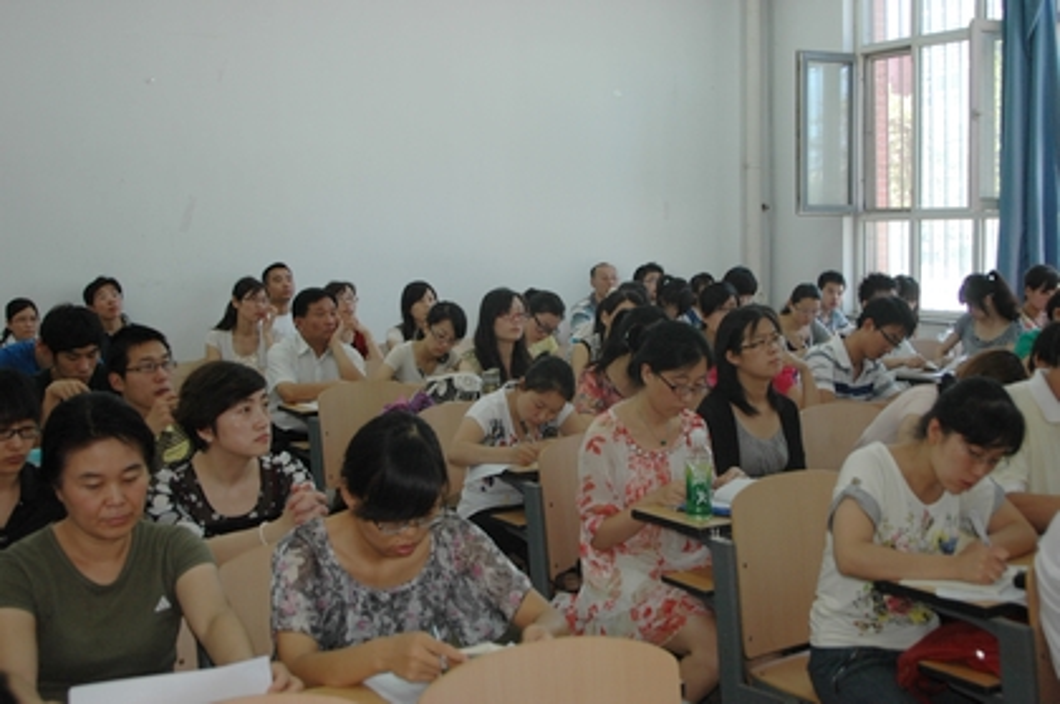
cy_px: 352
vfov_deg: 31.8
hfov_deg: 46.4
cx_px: 530
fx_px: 1235
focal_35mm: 42
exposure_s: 1/125
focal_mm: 28
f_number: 3.5
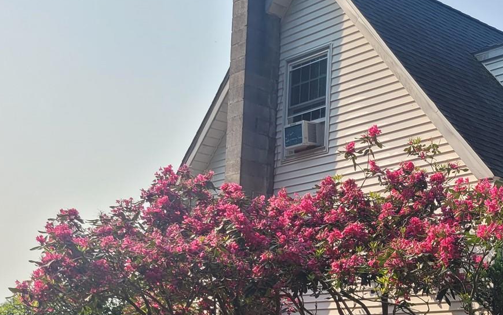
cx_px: 542
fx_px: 891
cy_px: 335
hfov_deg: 28.8
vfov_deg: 19.3
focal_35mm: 65
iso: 40
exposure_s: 1/1849
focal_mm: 5.4
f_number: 1.8
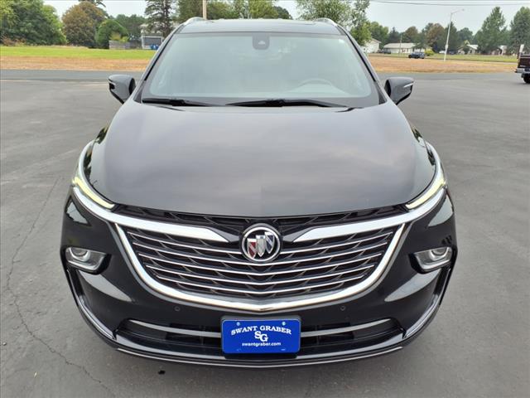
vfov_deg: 51.4
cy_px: 199
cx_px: 265
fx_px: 413
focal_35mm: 27
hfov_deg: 65.3
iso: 40
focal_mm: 3.58
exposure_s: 1/625
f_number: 1.9
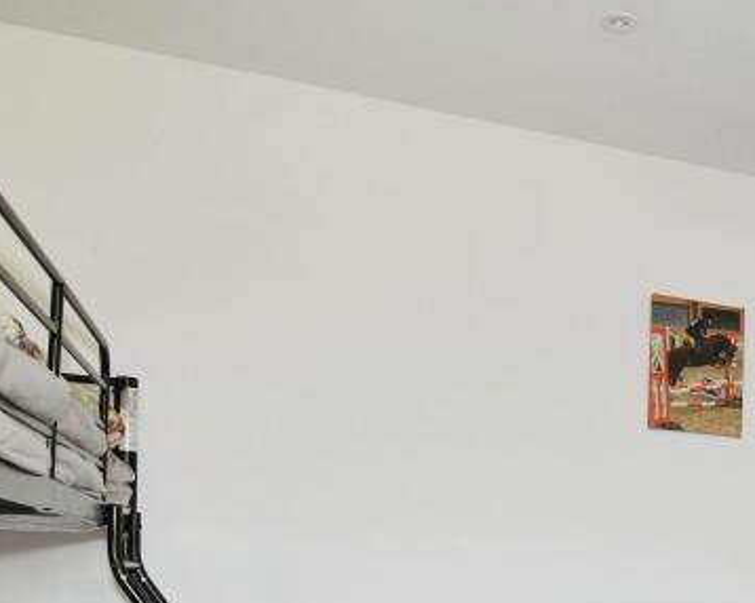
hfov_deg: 35.7
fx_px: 960
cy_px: 596
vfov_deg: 32.3
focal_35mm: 43
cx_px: 856
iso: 400
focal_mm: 11
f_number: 8
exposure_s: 1/30
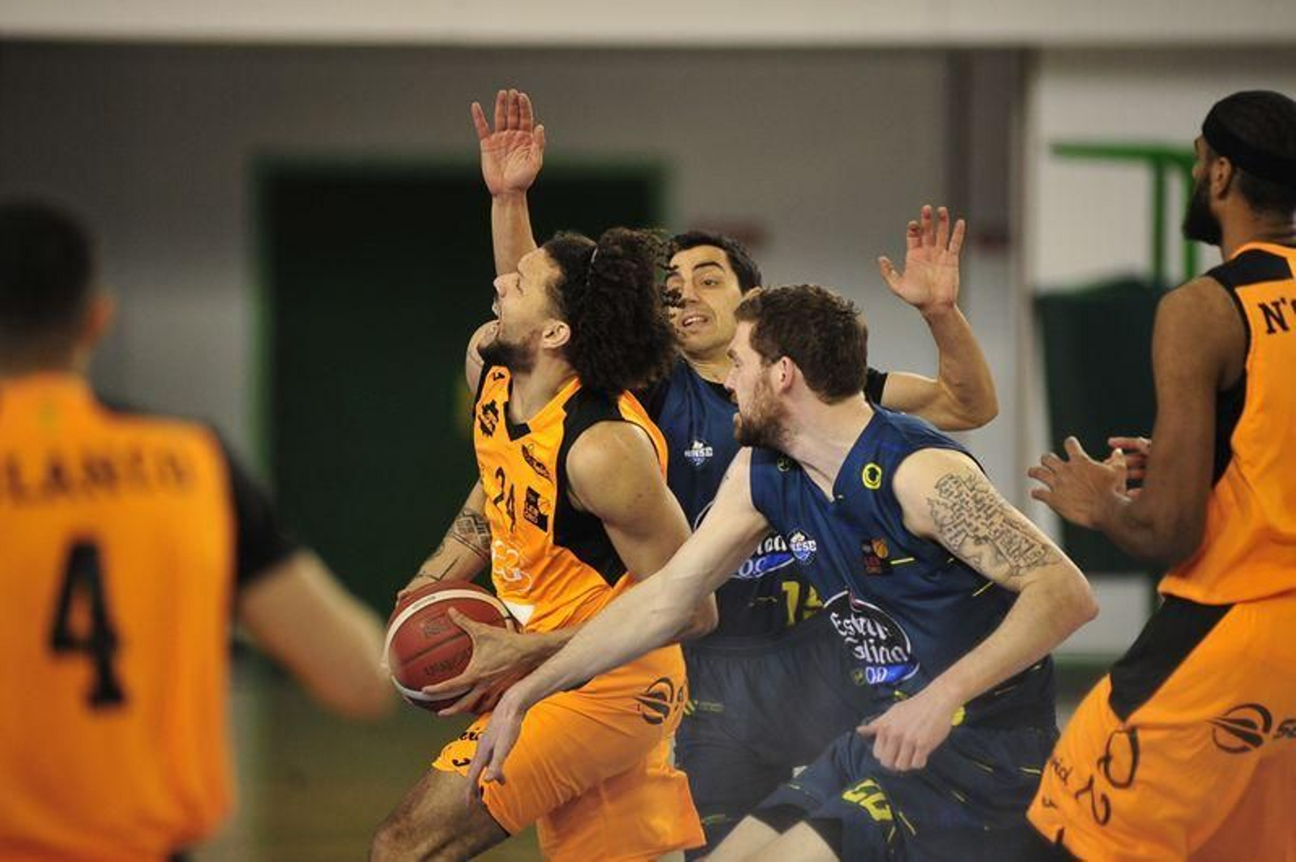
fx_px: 10791
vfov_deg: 4.6
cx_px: 648
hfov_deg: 6.9
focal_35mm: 300
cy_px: 431
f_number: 2.8
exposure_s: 1/1250
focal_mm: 300
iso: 3200
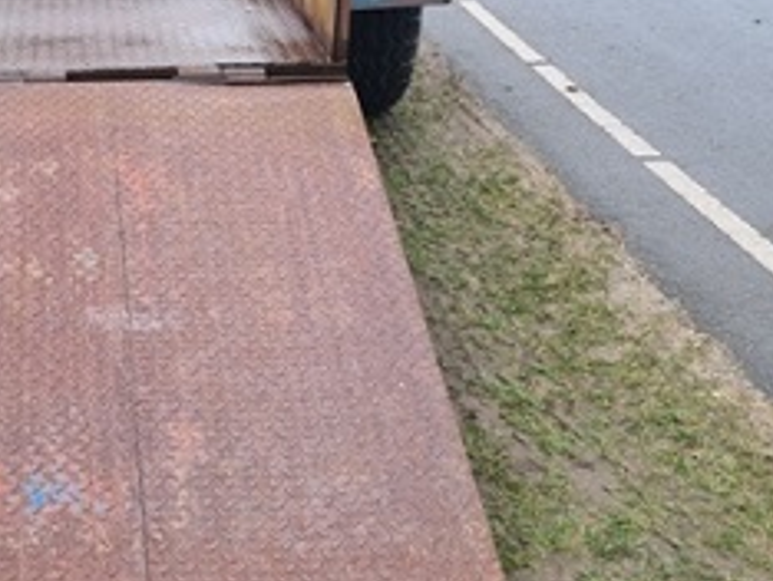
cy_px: 233
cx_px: 89
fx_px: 1341
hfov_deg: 30.8
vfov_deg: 24.4
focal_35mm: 60
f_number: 1.8
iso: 50
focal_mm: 5.4
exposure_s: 1/247
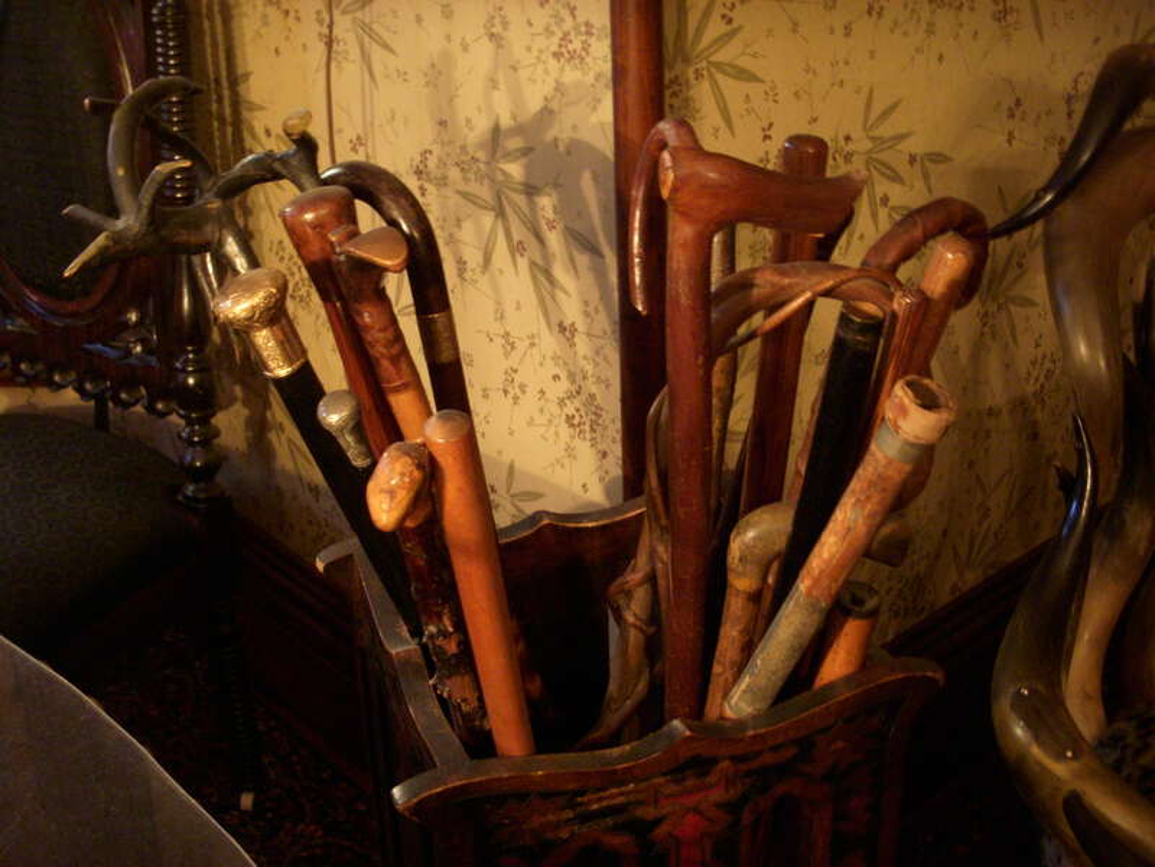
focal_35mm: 47
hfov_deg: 40.4
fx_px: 1568
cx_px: 578
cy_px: 434
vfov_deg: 30.9
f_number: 3.4
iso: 400
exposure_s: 1/3
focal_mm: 7.9
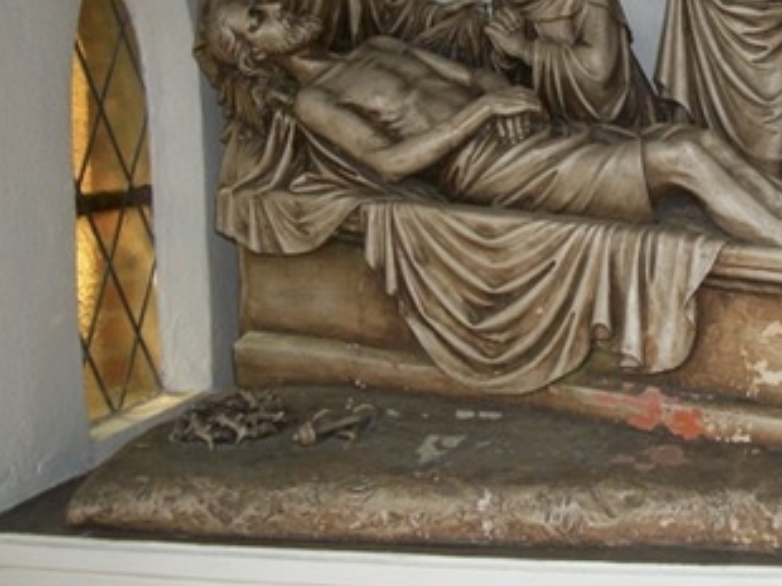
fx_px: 1400
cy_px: 144
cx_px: 608
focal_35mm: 62
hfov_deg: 30.6
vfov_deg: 23.4
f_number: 2.9
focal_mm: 5.7
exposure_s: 1/60
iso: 80
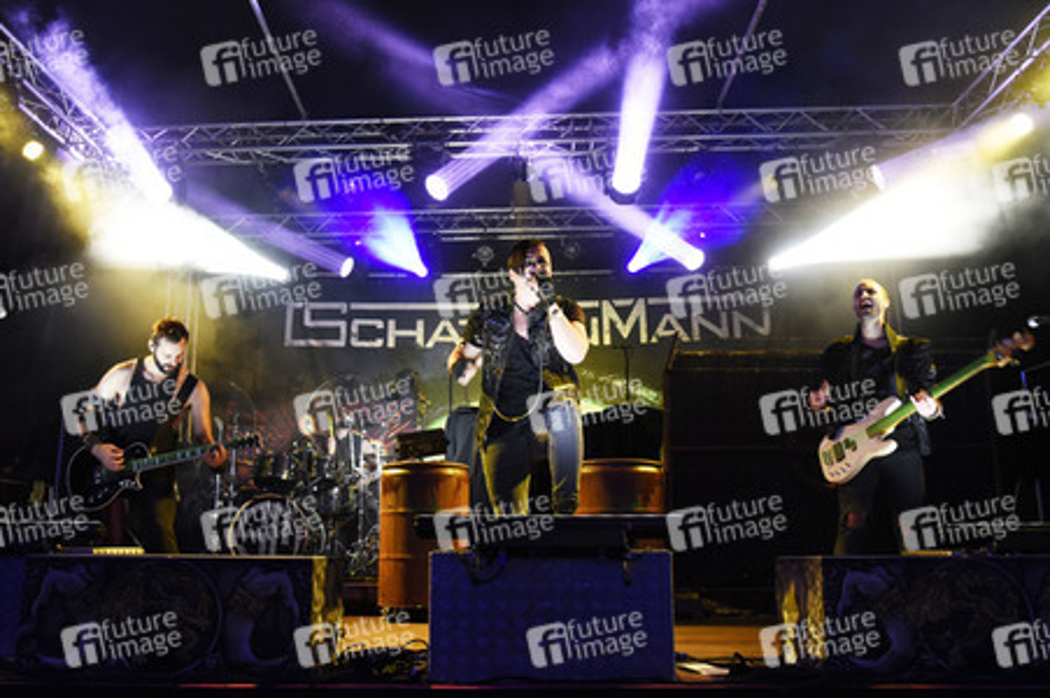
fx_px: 787
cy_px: 349
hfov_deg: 67.4
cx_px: 525
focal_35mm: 27
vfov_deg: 47.9
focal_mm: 27
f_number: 6.3
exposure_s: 1/60
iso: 1600
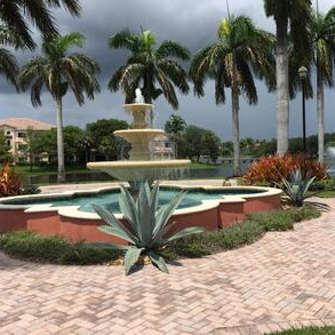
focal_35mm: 35
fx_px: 383
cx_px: 215
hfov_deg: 46.7
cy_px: 165
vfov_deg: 47.2
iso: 25
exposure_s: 1/2198
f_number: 2.2
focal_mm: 4.15
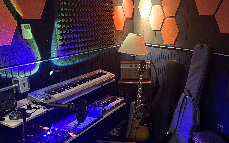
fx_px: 212
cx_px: 128
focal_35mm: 34
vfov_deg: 37.0
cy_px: 90
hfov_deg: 56.6
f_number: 1.78
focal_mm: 6.76
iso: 1000
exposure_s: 1/30
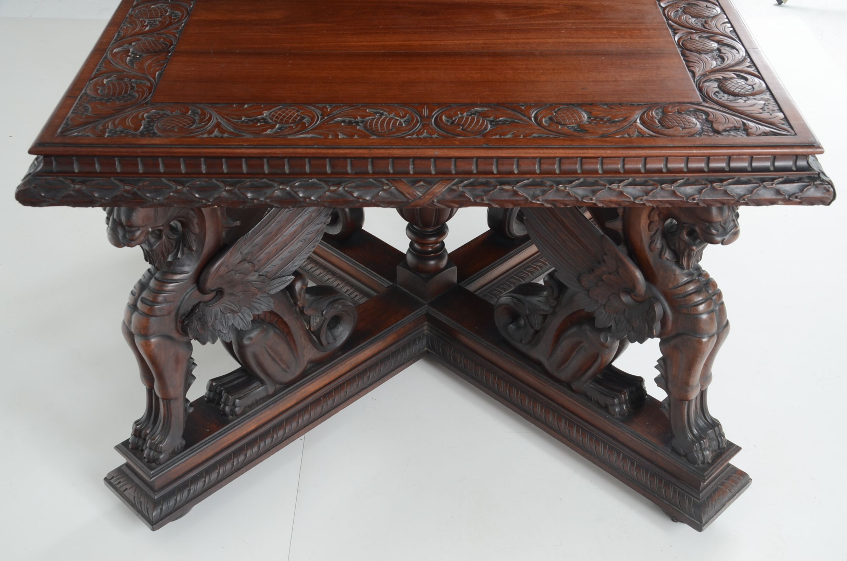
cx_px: 424
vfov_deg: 29.7
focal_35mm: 45
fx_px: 1057
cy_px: 280
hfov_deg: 43.7
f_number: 9
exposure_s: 1/80
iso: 200
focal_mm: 30
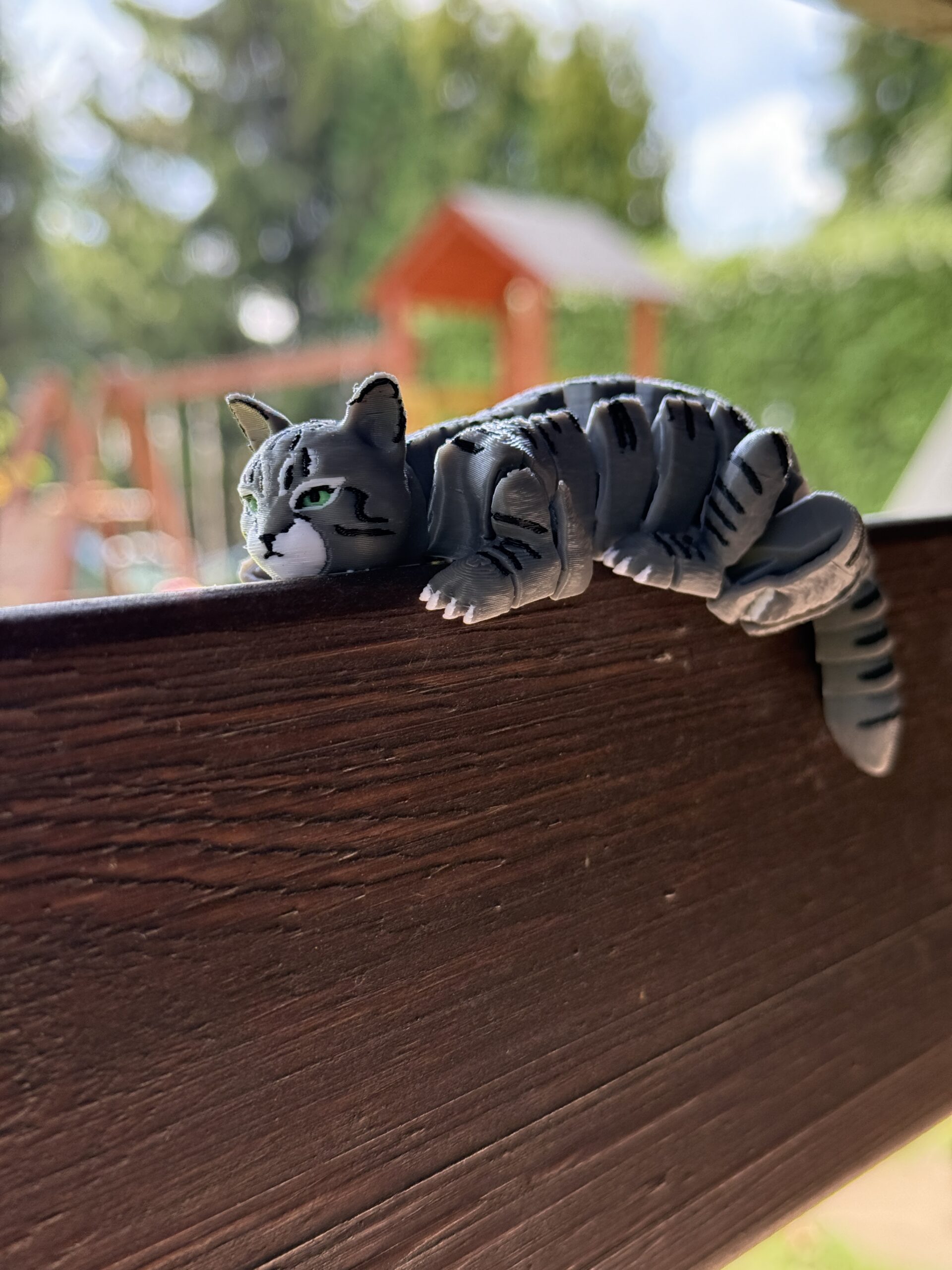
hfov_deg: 30.3
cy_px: 635
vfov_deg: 39.7
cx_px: 476
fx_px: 1760
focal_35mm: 48
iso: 100
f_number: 1.78
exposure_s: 1/315
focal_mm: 6.76
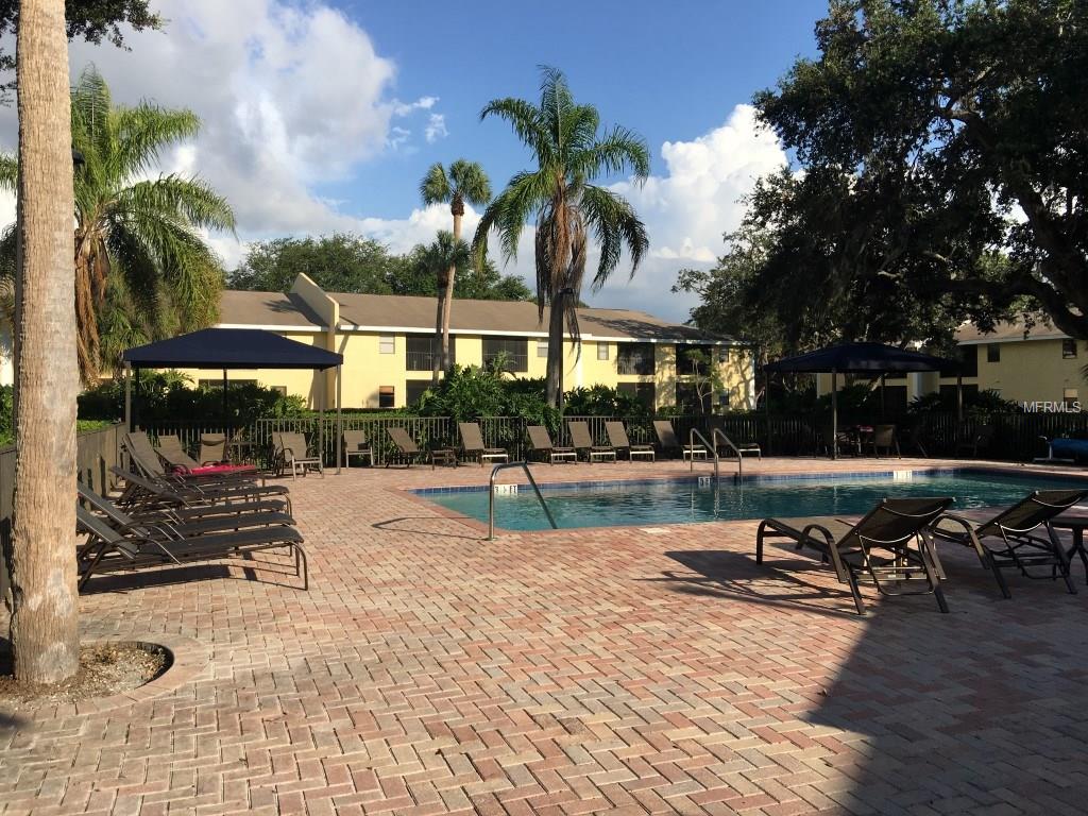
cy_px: 408
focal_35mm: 29
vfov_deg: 48.2
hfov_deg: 61.7
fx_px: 911
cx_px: 544
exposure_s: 1/1672
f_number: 2.2
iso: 25
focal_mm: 4.15
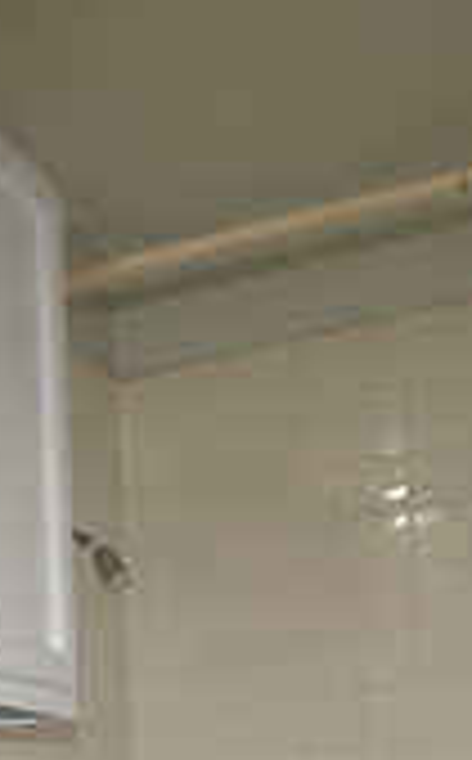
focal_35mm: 58
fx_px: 1199
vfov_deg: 30.1
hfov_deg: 21.5
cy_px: 906
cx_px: 0
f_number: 4
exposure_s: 1/60
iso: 400
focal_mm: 10
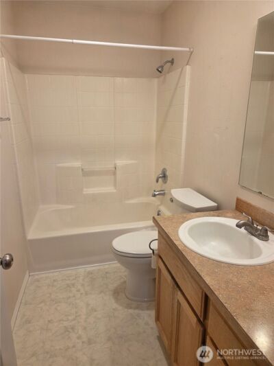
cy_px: 183
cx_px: 137
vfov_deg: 73.9
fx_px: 243
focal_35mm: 23
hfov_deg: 58.9
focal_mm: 5.4
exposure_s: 1/120
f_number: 1.8
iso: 100
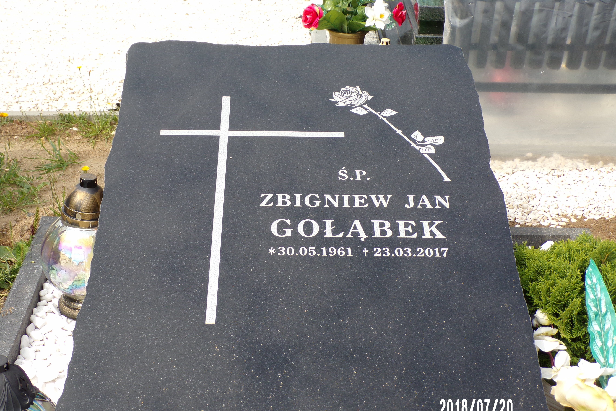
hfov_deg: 33.9
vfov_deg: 23.0
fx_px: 1010
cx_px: 305
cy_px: 234
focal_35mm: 59
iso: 80
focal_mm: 10.1
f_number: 5.3
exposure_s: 1/300
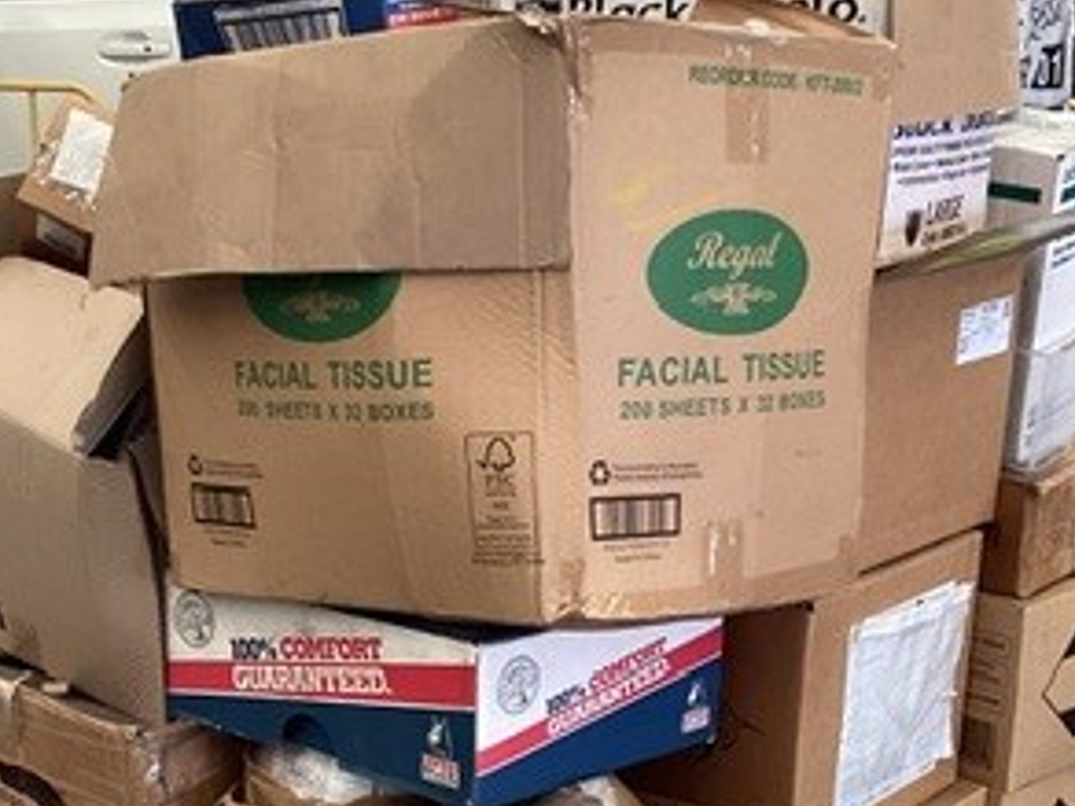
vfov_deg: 21.3
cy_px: 648
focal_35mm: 68
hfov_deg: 28.4
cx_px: 357
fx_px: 2112
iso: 160
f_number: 2.4
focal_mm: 3.3
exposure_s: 1/60
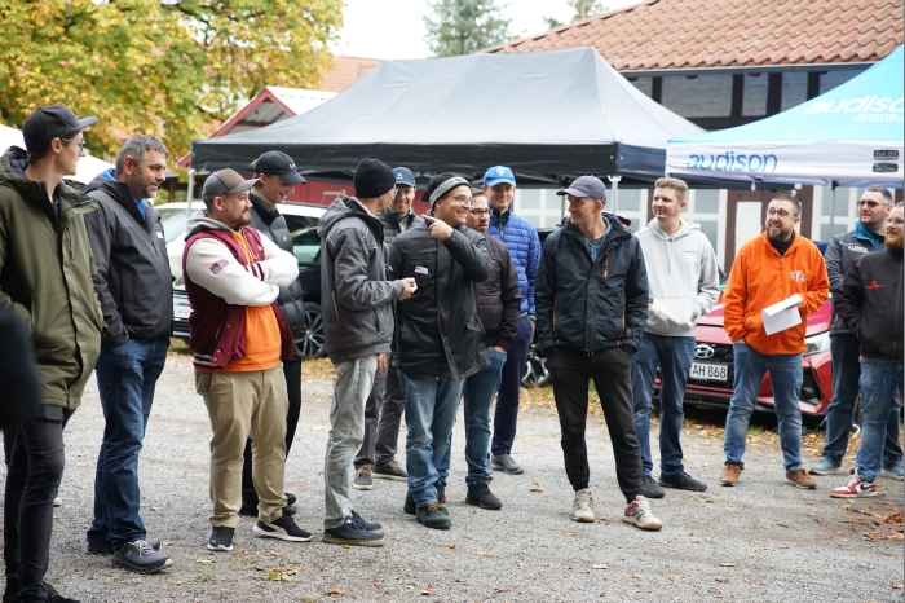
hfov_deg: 28.9
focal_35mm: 70
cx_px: 452
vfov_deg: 19.4
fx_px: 1759
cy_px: 302
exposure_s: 1/200
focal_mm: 70
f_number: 3.5
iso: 400
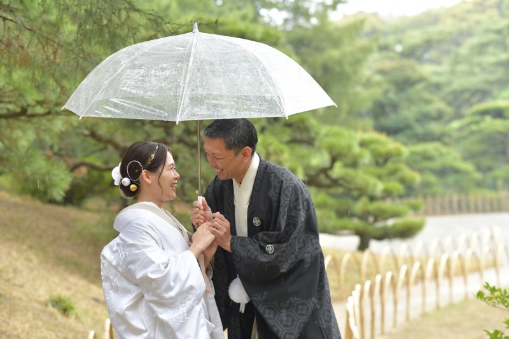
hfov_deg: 19.5
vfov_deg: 13.0
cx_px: 254
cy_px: 170
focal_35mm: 105
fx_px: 1484
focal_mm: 105
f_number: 4
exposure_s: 1/250
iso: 1250
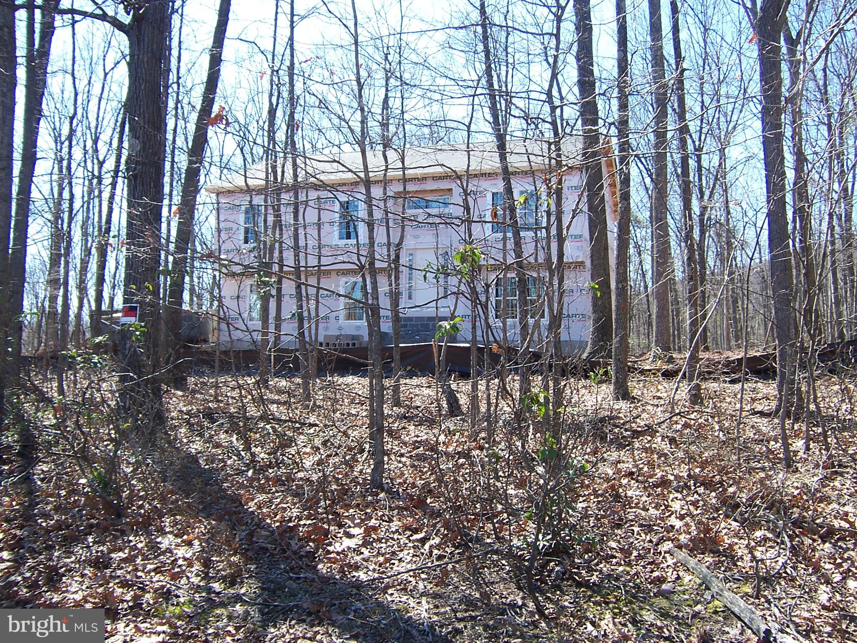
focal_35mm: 33
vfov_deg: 42.9
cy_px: 322
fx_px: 817
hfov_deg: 55.4
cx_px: 428
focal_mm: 5.5
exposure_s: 1/180
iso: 80
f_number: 3.4
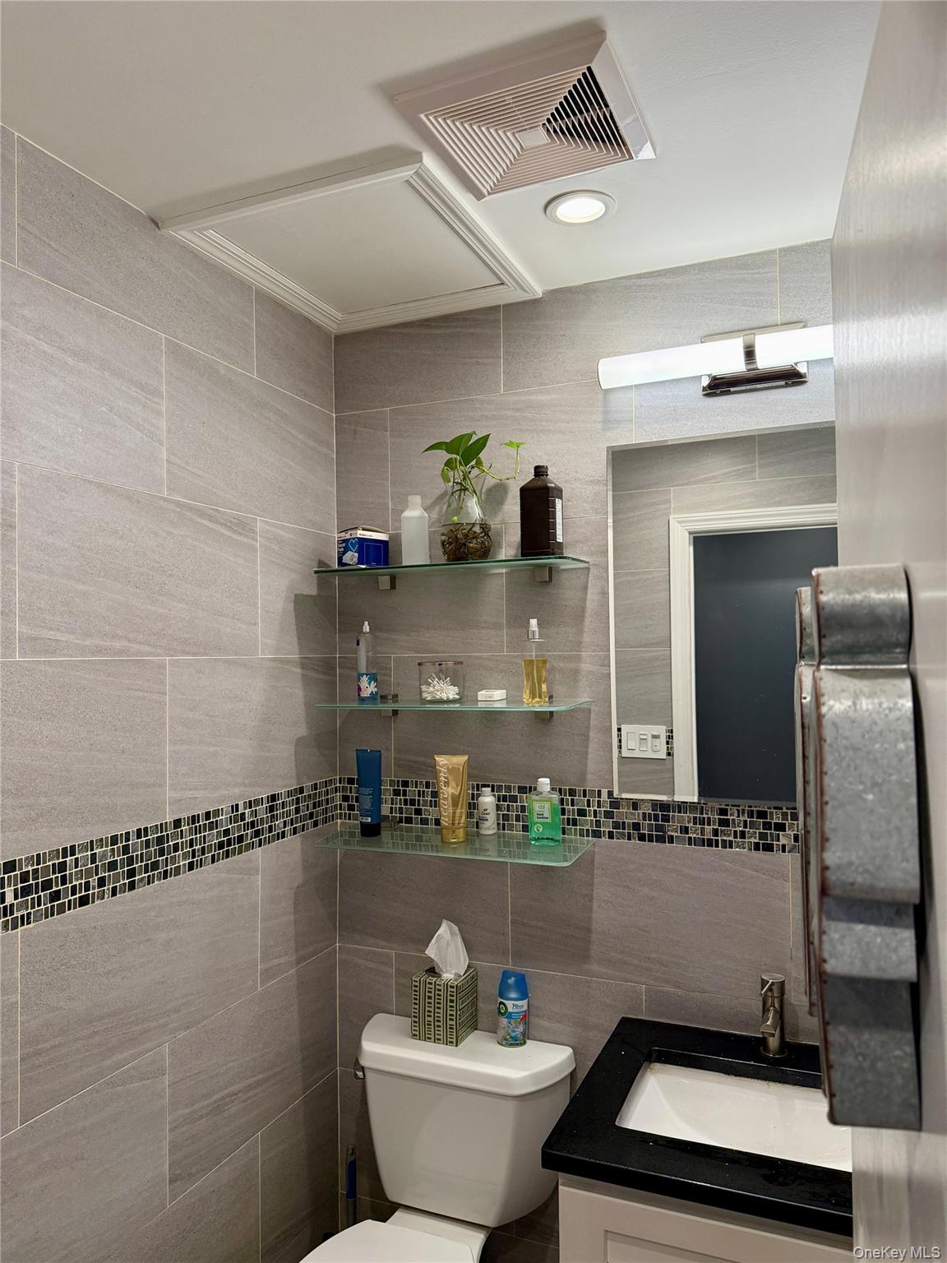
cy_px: 632
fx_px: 875
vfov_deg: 71.6
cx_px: 474
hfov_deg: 56.8
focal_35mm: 24
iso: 200
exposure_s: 1/224
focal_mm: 6.76
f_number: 1.78
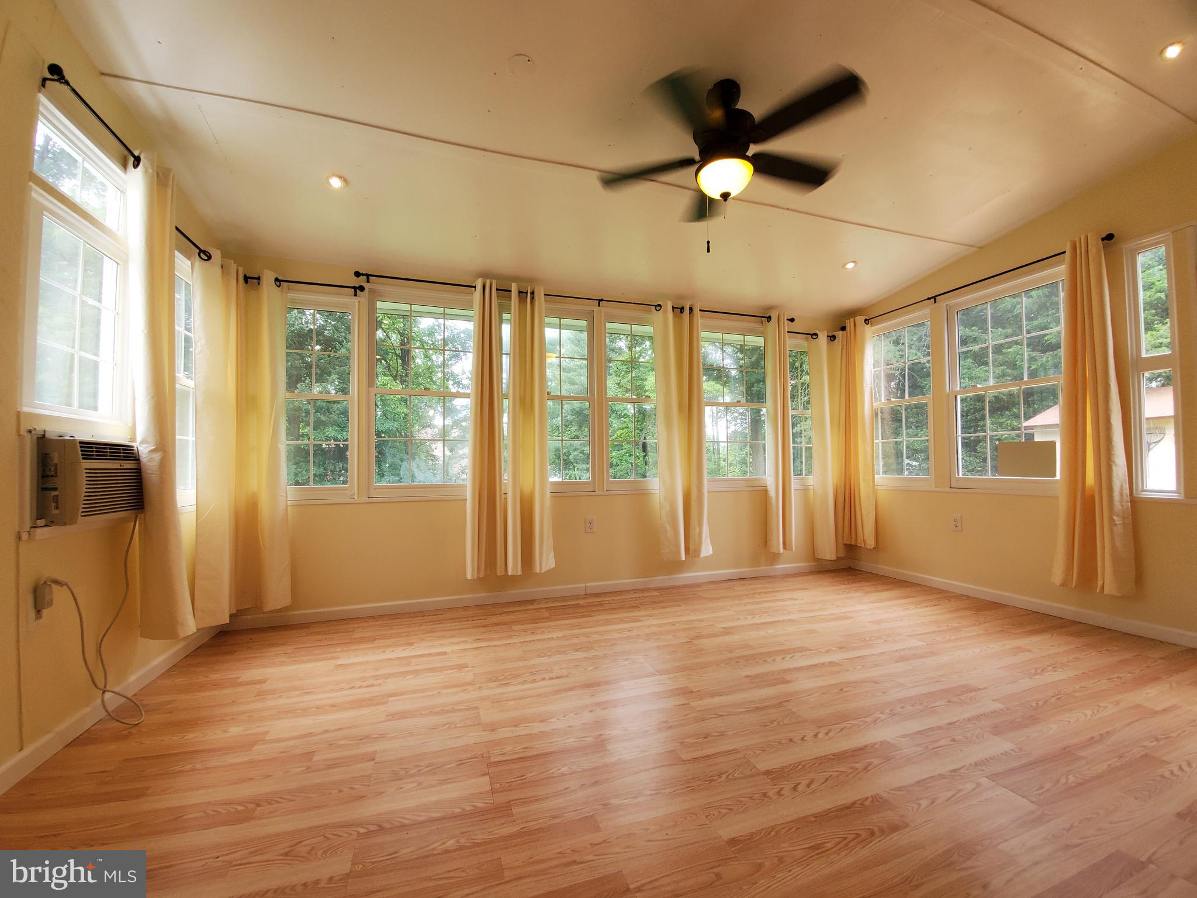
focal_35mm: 13
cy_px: 449
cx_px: 598
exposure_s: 1/60
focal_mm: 1.8
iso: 100
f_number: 2.2
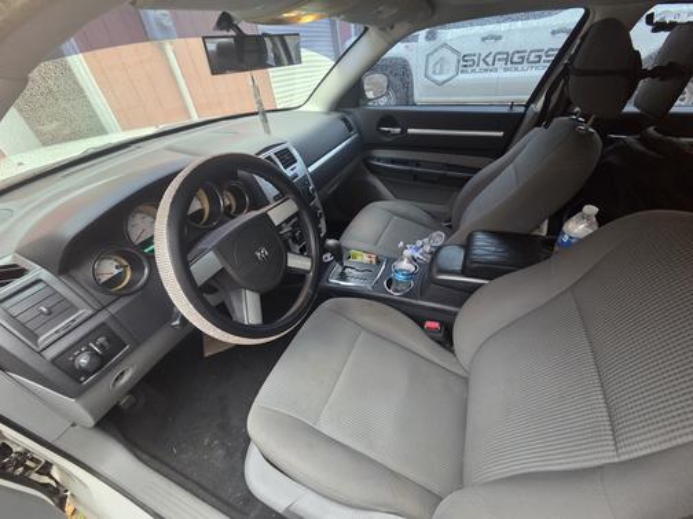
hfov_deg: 106.2
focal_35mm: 13
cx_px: 346
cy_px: 260
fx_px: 260
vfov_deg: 89.9
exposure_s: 1/60
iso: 500
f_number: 2.2
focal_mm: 2.2
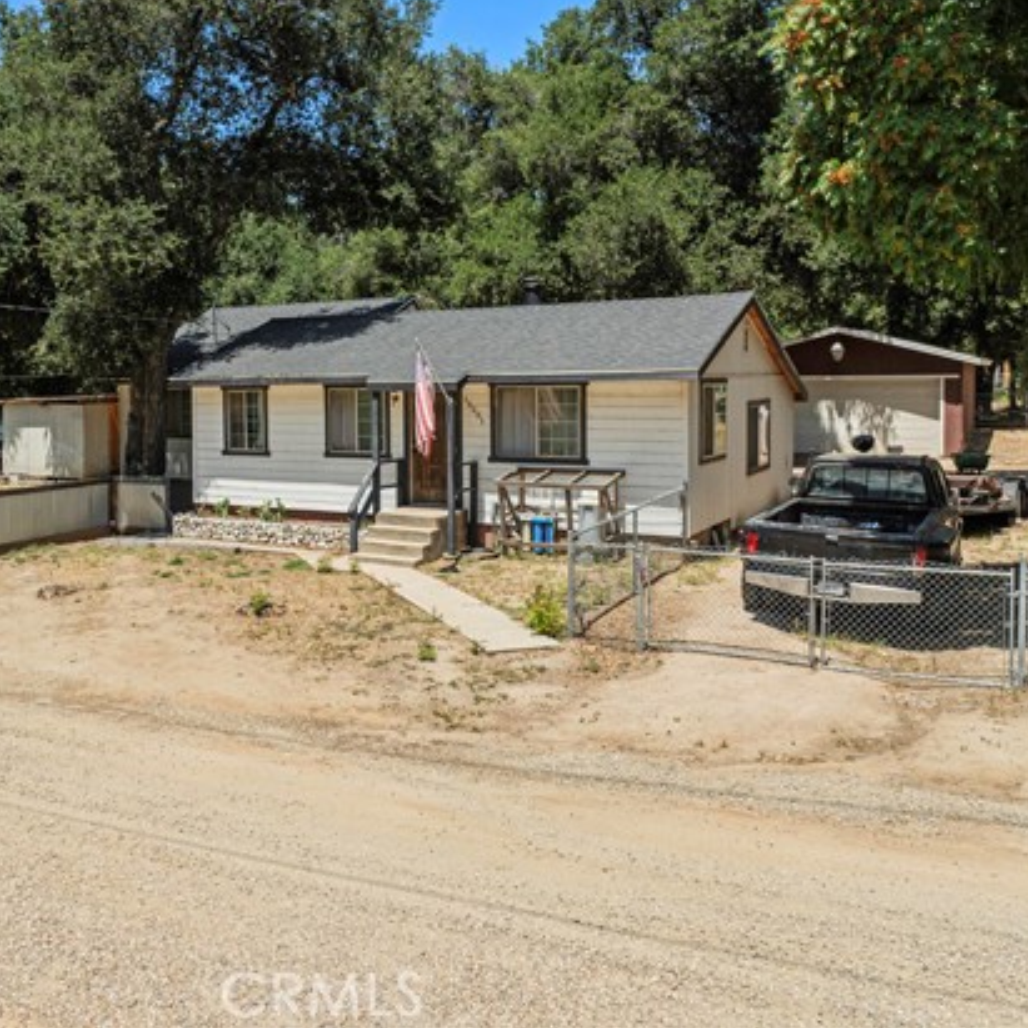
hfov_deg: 48.1
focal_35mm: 33
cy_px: 431
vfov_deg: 49.5
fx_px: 1109
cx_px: 278
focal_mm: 12.29
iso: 100
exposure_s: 1/2000
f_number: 2.8
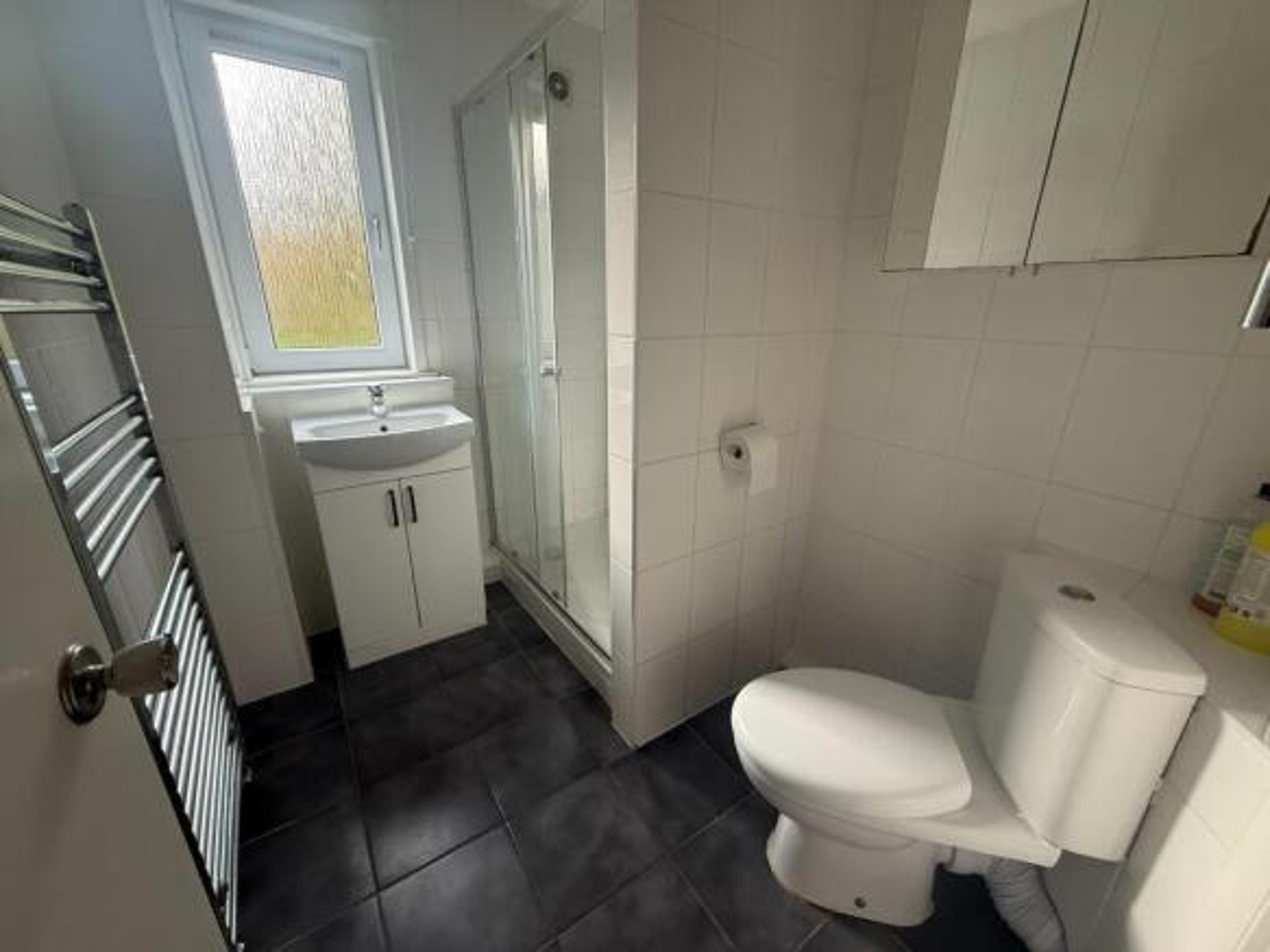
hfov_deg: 102.1
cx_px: 635
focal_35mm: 14
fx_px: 514
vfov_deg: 85.7
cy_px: 476
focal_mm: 2.22
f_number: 2.2
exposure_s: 1/99
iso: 250
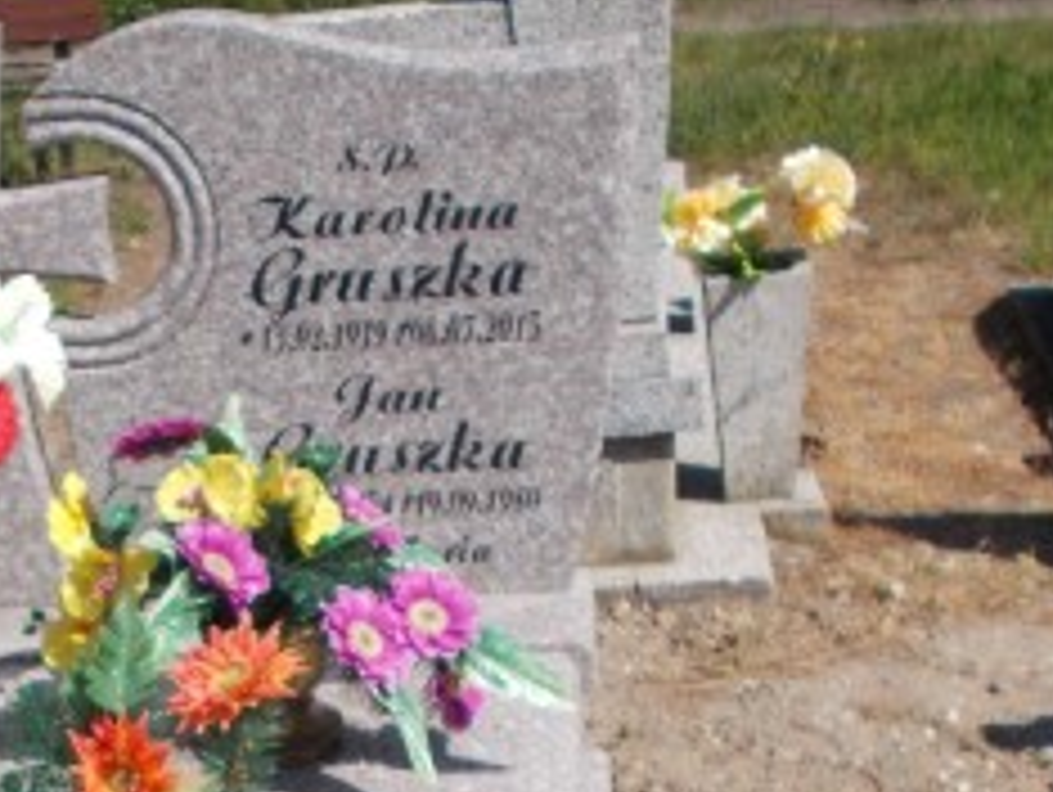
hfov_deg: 23.3
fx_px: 2497
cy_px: 968
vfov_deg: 17.2
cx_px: 158
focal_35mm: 82
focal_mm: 5.3
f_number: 8.6
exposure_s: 1/200
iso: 80
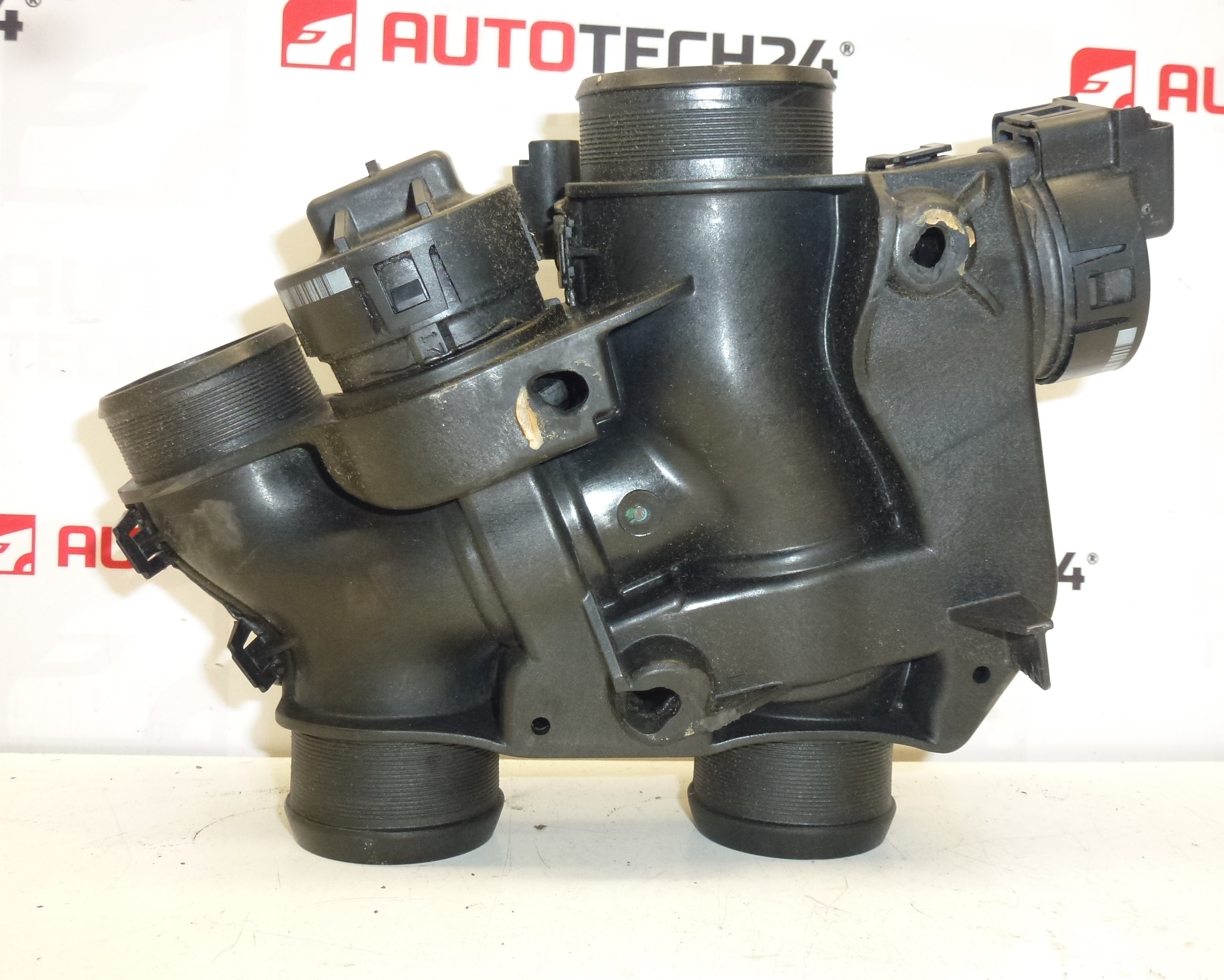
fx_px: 1159
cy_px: 492
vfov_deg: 45.8
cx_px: 647
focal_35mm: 32
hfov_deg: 55.6
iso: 250
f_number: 3.5
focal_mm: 5.4
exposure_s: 1/60
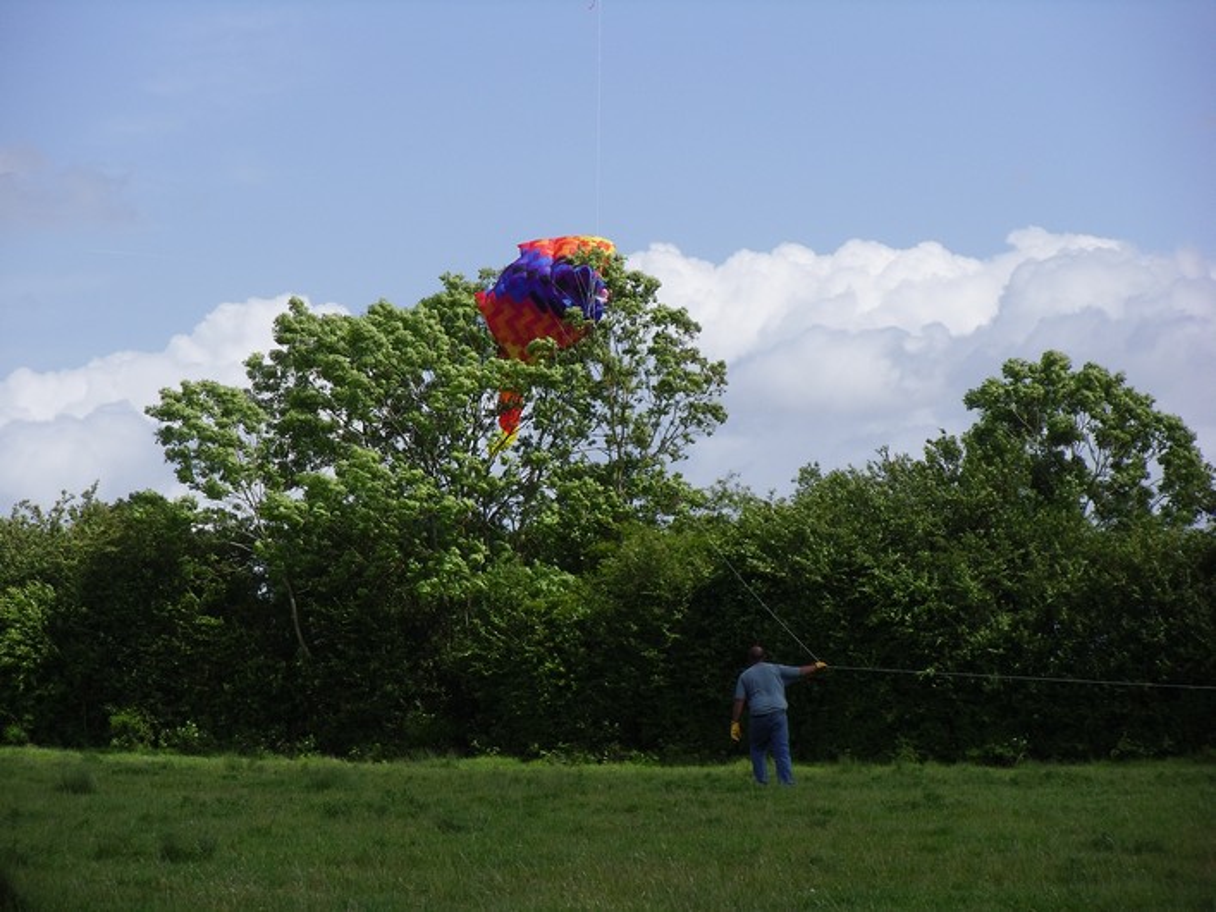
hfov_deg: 13.4
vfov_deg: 10.1
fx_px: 5163
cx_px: 608
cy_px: 456
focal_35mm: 147
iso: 80
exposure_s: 1/534
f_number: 5.1
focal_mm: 26.6
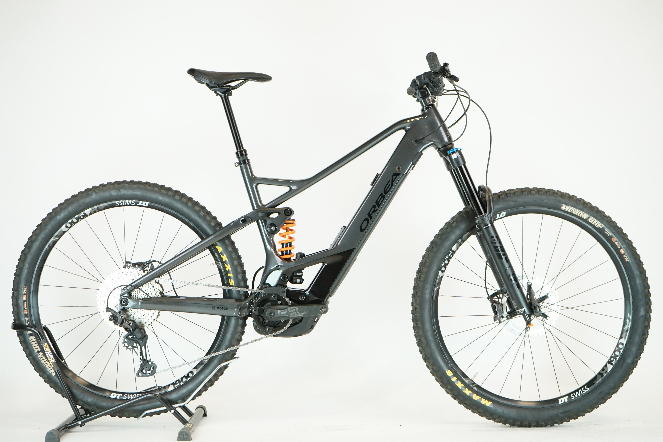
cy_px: 222
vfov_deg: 24.6
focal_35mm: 55
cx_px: 334
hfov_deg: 36.2
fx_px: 1013
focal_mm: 54
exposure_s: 1/200
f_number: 6.3
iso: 2000
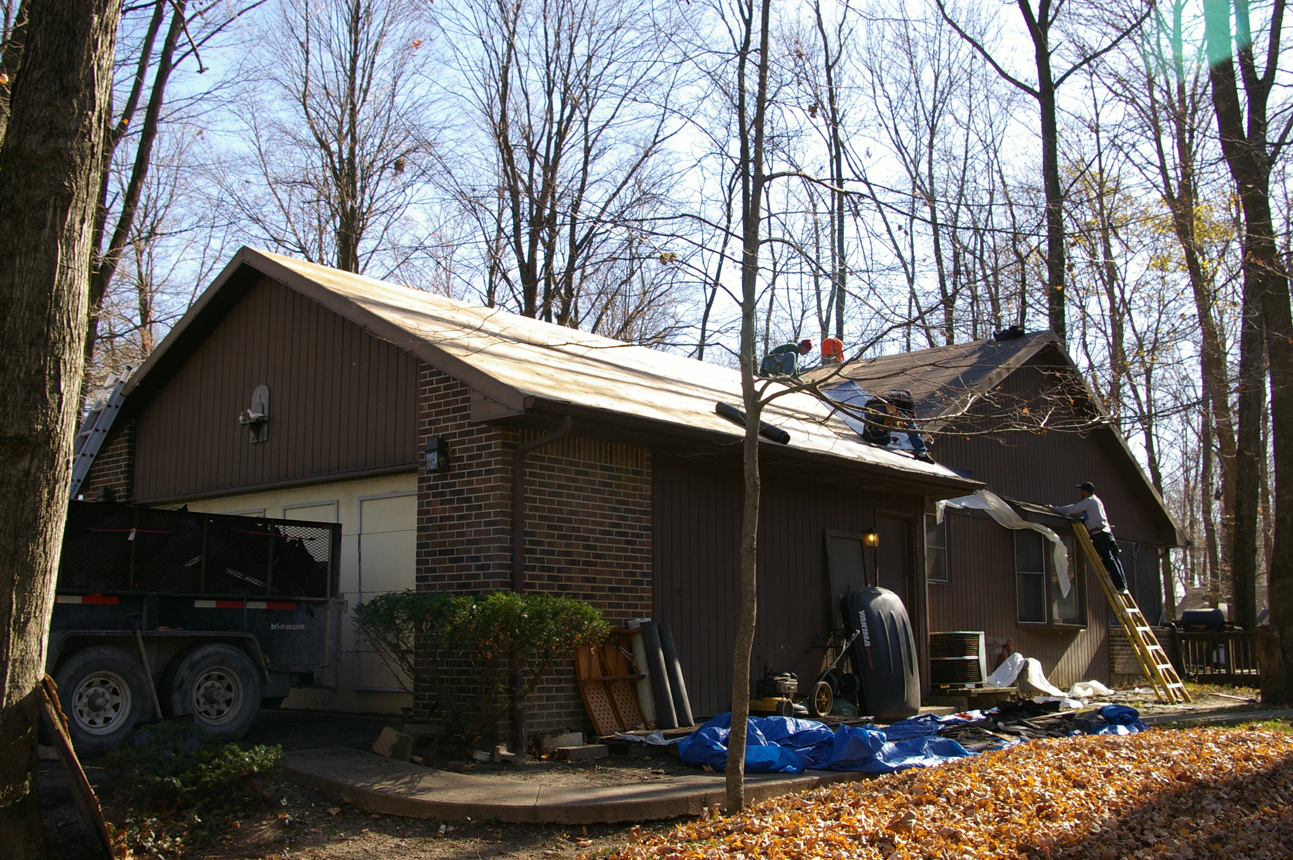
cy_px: 430
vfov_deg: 36.8
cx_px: 646
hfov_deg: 53.2
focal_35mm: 36
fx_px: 1292
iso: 200
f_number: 7.1
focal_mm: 24
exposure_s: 1/160
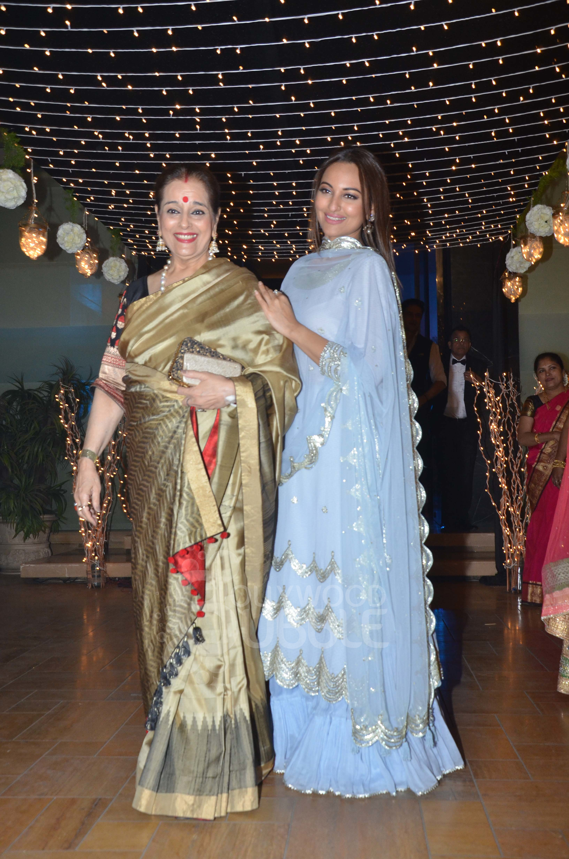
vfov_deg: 53.2
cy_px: 430
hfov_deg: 36.7
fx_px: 857
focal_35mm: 36
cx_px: 284
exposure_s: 1/200
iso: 1000
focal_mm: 24
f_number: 5.6
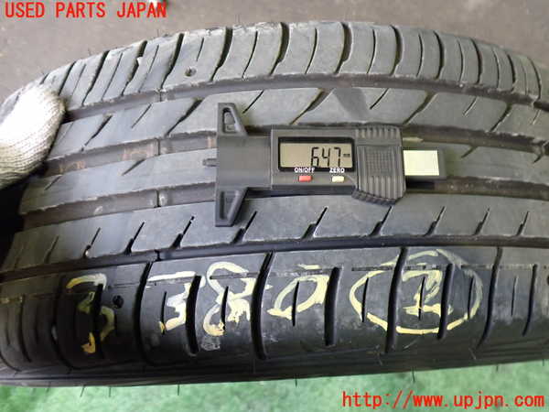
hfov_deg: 60.0
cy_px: 206
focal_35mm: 30
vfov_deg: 46.8
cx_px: 274
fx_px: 476
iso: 500
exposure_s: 1/40
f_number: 2.3
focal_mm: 5.4
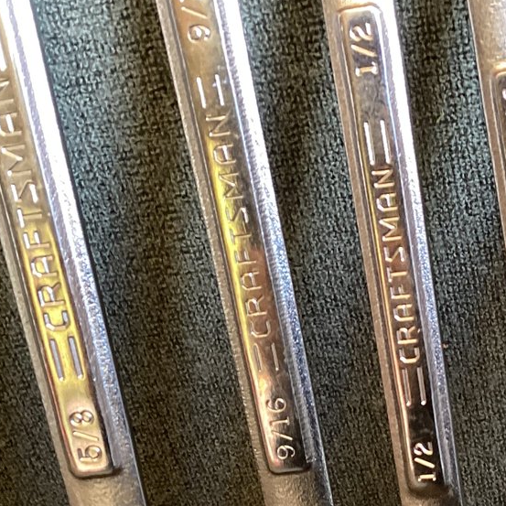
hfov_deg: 22.6
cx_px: 430
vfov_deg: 22.6
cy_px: 441
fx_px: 1240
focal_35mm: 75
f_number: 2.4
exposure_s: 1/50
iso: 250
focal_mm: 3.3
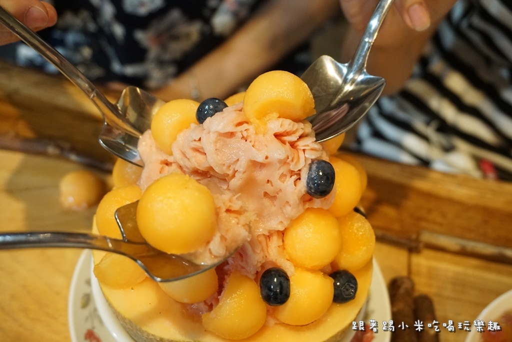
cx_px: 256
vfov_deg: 33.0
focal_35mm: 40
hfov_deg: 47.9
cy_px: 171
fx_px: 576
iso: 2500
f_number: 4.5
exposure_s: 1/60
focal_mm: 27
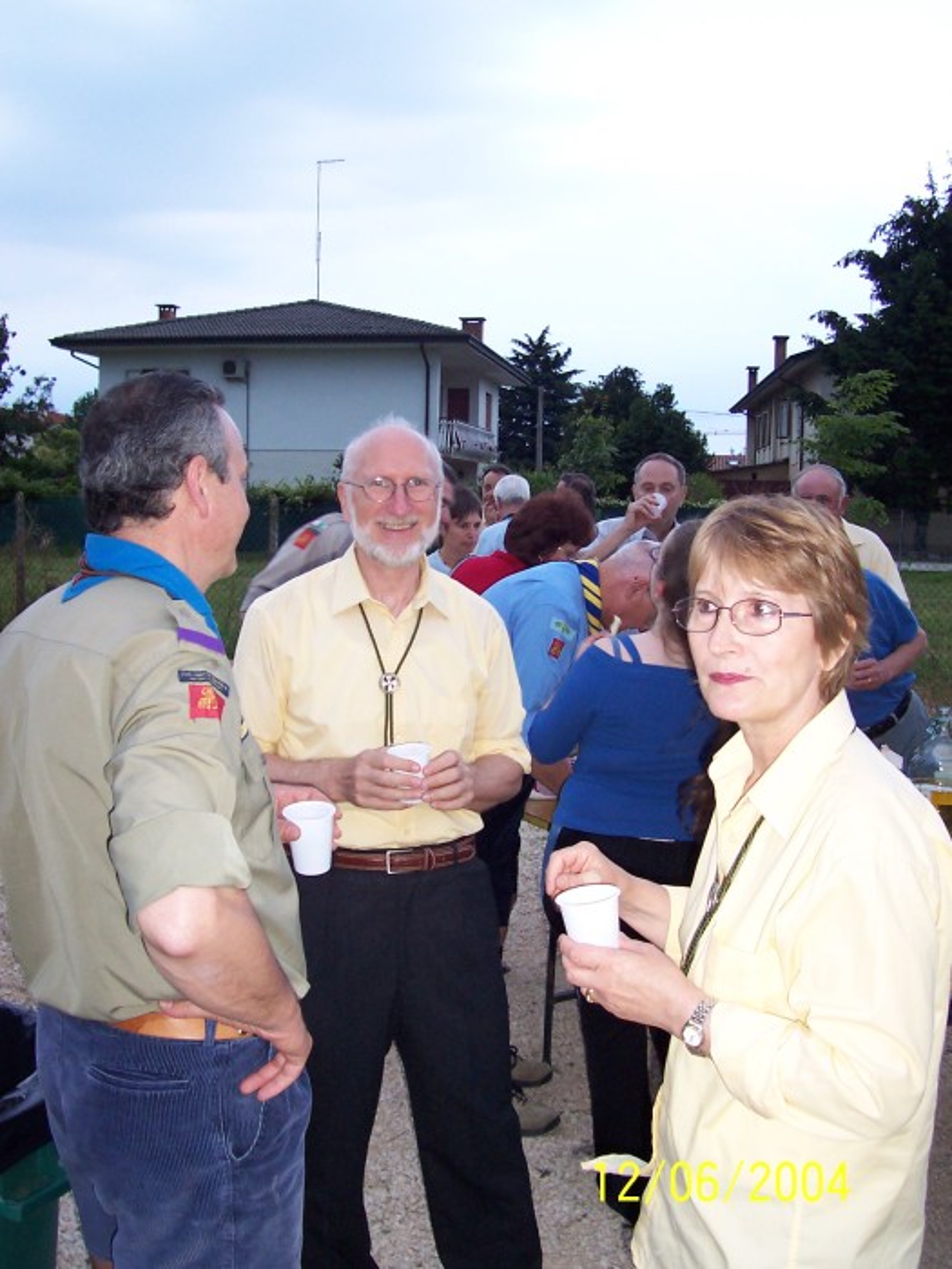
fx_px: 1357
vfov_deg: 50.1
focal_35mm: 37
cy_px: 634
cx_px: 476
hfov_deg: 38.7
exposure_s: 1/60
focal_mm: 5.6
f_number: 2.8
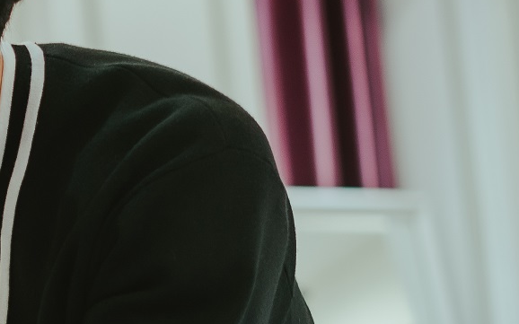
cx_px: -233
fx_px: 3366
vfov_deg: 5.5
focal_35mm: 238
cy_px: 269
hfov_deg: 8.6
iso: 160
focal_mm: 50
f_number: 1.8
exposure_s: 1/160
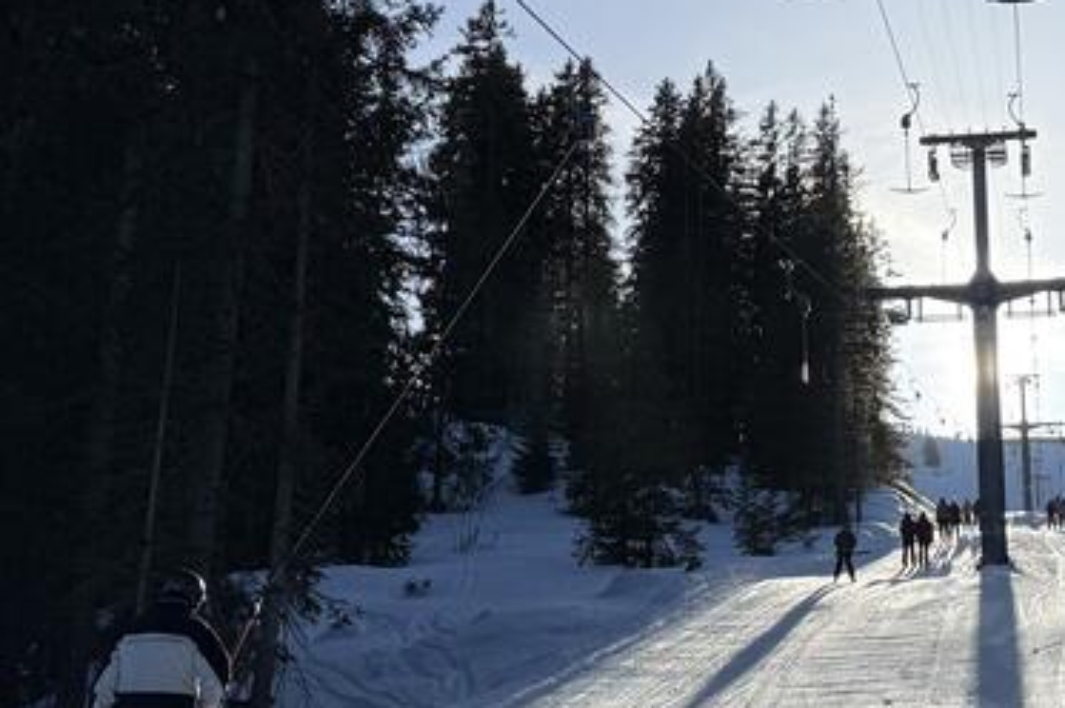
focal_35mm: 69
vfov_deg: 19.7
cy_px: 358
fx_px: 2039
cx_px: 785
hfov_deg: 28.9
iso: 80
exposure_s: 1/8130
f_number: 1.78
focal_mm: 6.76
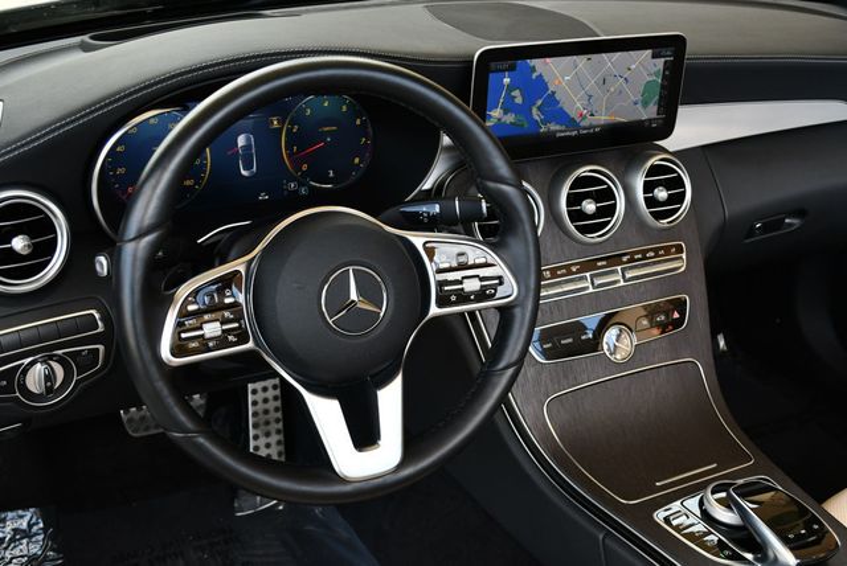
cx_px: 424
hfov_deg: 44.5
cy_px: 283
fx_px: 1036
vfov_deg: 30.6
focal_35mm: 44
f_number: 5
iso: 400
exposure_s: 1/250
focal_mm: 22
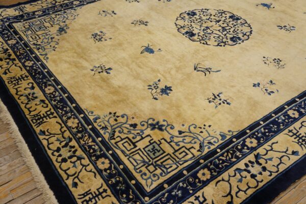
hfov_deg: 51.3
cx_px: 153
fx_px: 318
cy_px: 102
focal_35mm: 38
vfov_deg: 35.4
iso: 1250
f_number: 4
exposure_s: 1/160
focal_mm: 25
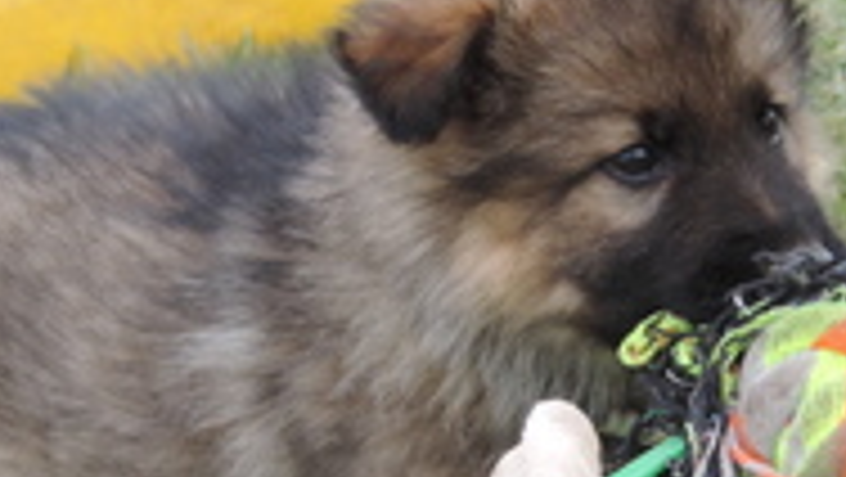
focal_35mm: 243
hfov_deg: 8.9
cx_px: 360
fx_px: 5454
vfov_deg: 5.0
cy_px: 369
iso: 400
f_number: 4.2
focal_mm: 18.7
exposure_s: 1/320
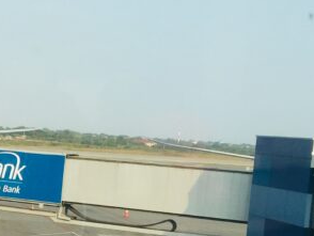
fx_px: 917
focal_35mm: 101
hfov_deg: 17.4
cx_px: -160
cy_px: 203
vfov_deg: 14.5
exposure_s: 1/319
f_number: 2.2
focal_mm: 4.15
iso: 32
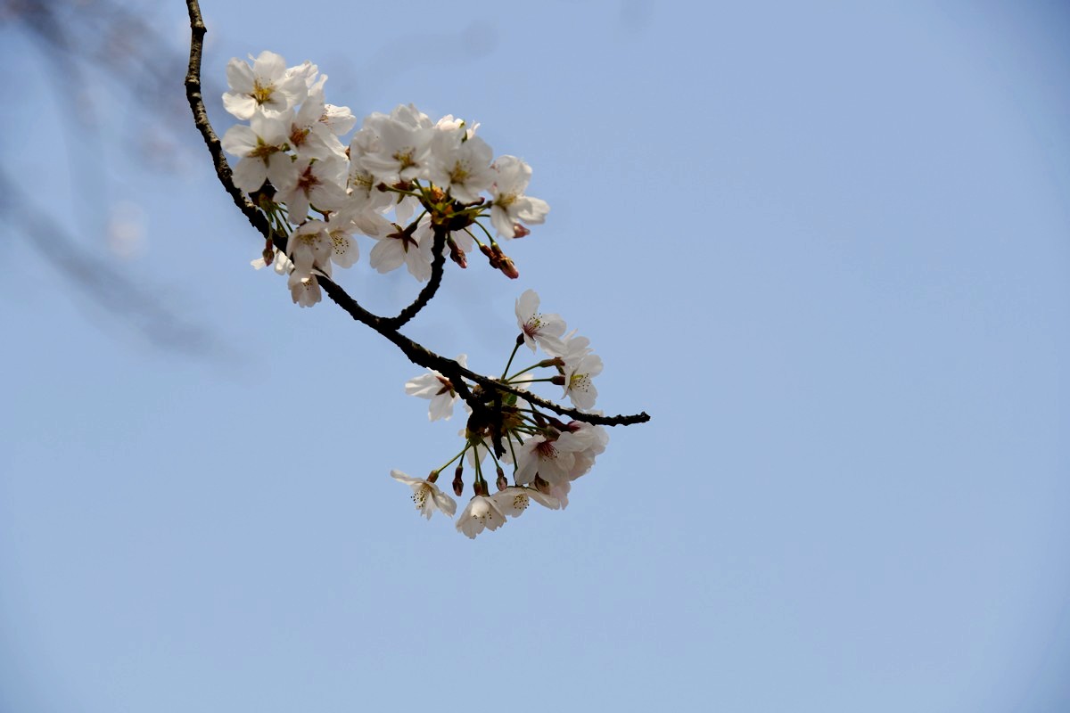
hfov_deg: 17.1
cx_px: 535
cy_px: 356
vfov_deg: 11.4
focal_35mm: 120
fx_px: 3566
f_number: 5.6
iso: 100
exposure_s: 1/640
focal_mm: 120
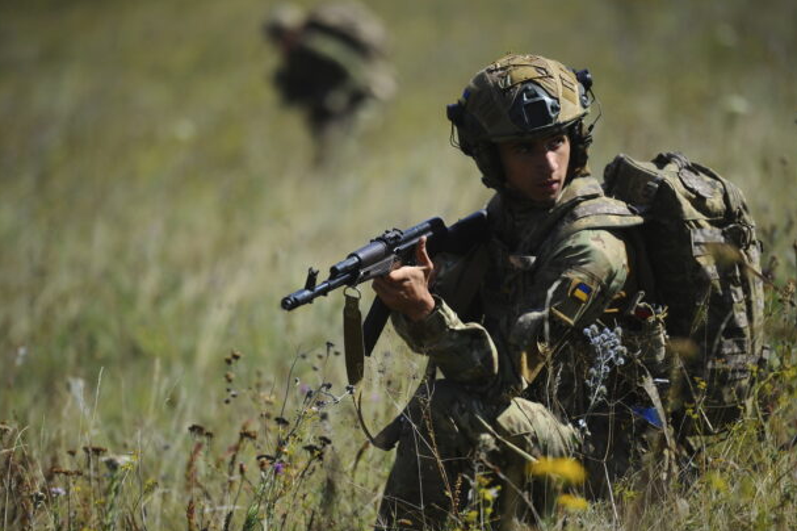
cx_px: 395
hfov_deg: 9.8
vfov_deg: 6.5
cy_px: 258
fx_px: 4669
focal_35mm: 211
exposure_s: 1/4000
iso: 320
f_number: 2.8
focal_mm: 200
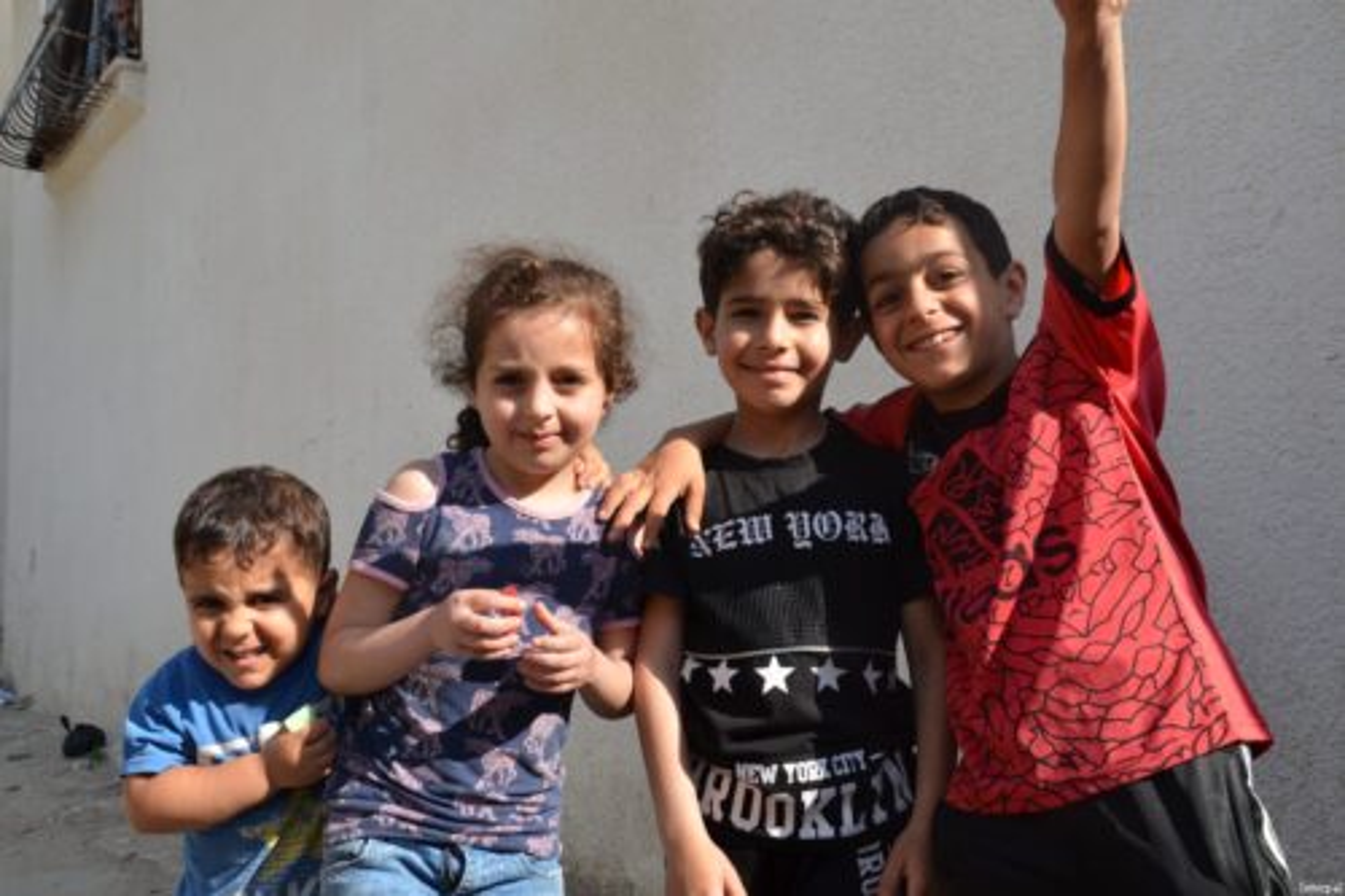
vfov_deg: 36.8
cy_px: 448
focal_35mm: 36
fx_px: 1344
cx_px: 672
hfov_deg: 53.1
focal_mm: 24
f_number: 8
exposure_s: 1/250
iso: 160
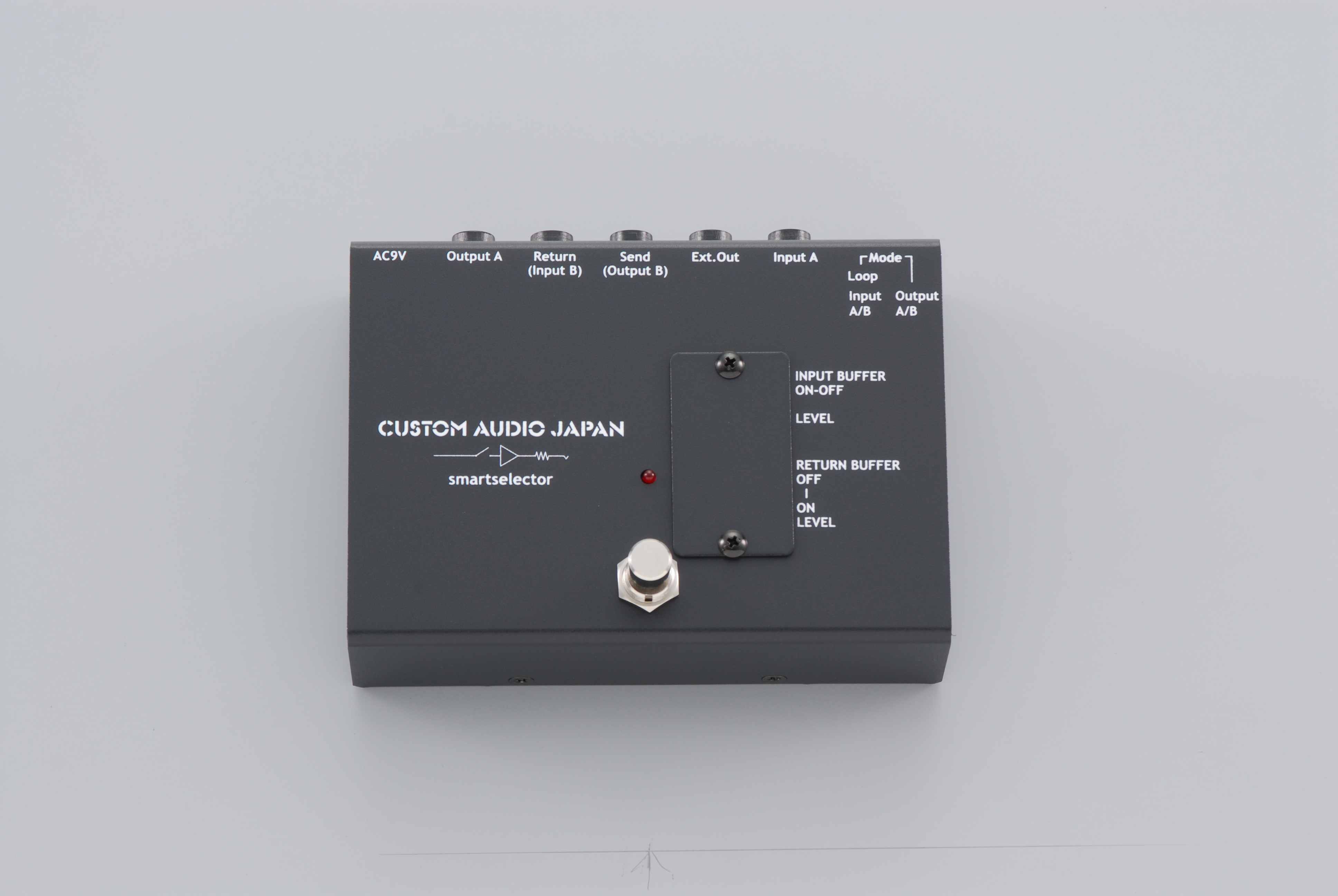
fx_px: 5861
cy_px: 448
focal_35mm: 158
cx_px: 669
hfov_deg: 13.0
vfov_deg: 8.7
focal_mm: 105
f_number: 11
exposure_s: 1/125
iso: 100
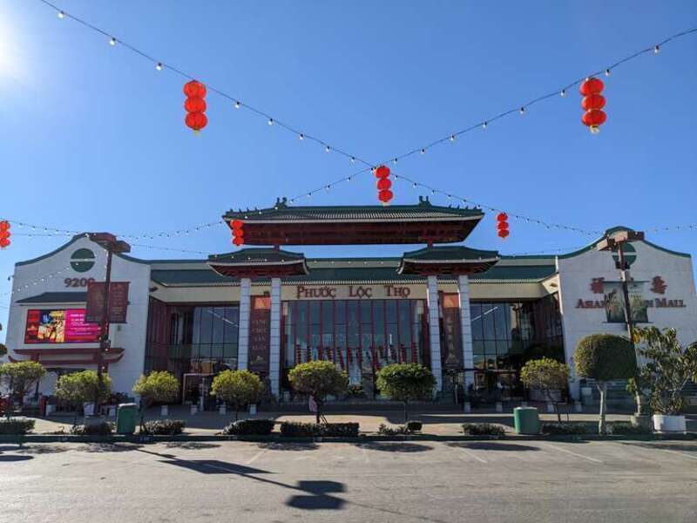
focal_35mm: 27
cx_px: 348
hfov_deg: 65.3
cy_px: 262
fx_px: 544
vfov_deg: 51.4
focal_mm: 4.38
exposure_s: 1/4673
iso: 60
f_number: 1.73
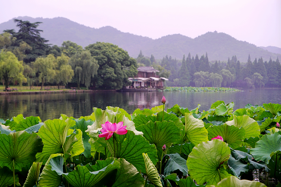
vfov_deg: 19.4
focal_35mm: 70
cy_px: 94
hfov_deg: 28.9
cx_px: 140
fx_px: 546
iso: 400
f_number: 5.6
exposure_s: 1/60
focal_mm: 70
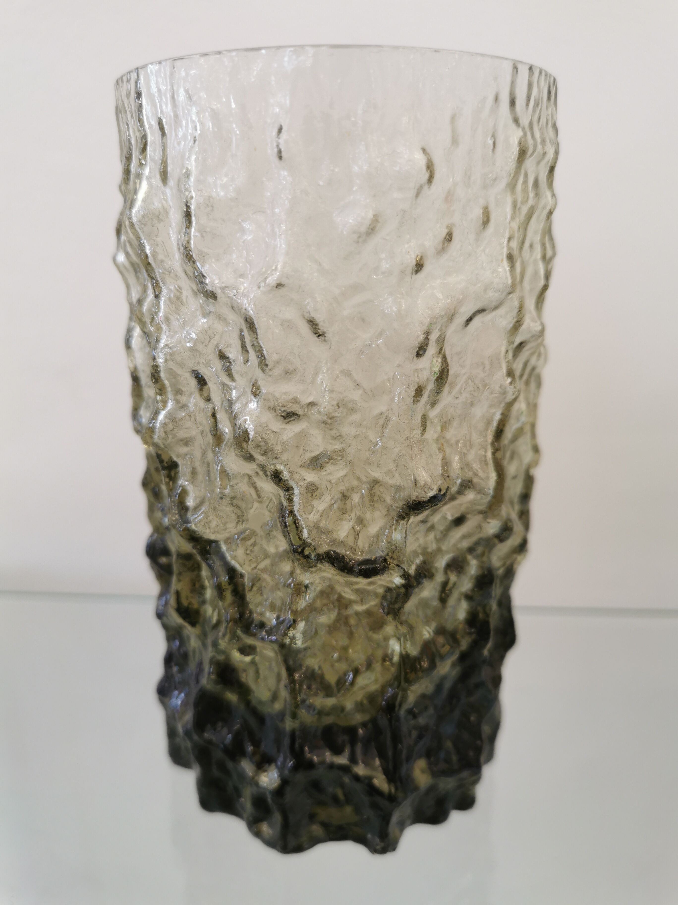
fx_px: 705
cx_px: 339
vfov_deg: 65.3
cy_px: 452
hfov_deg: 51.4
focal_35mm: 27
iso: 125
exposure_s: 1/50
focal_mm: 5.58
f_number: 1.8
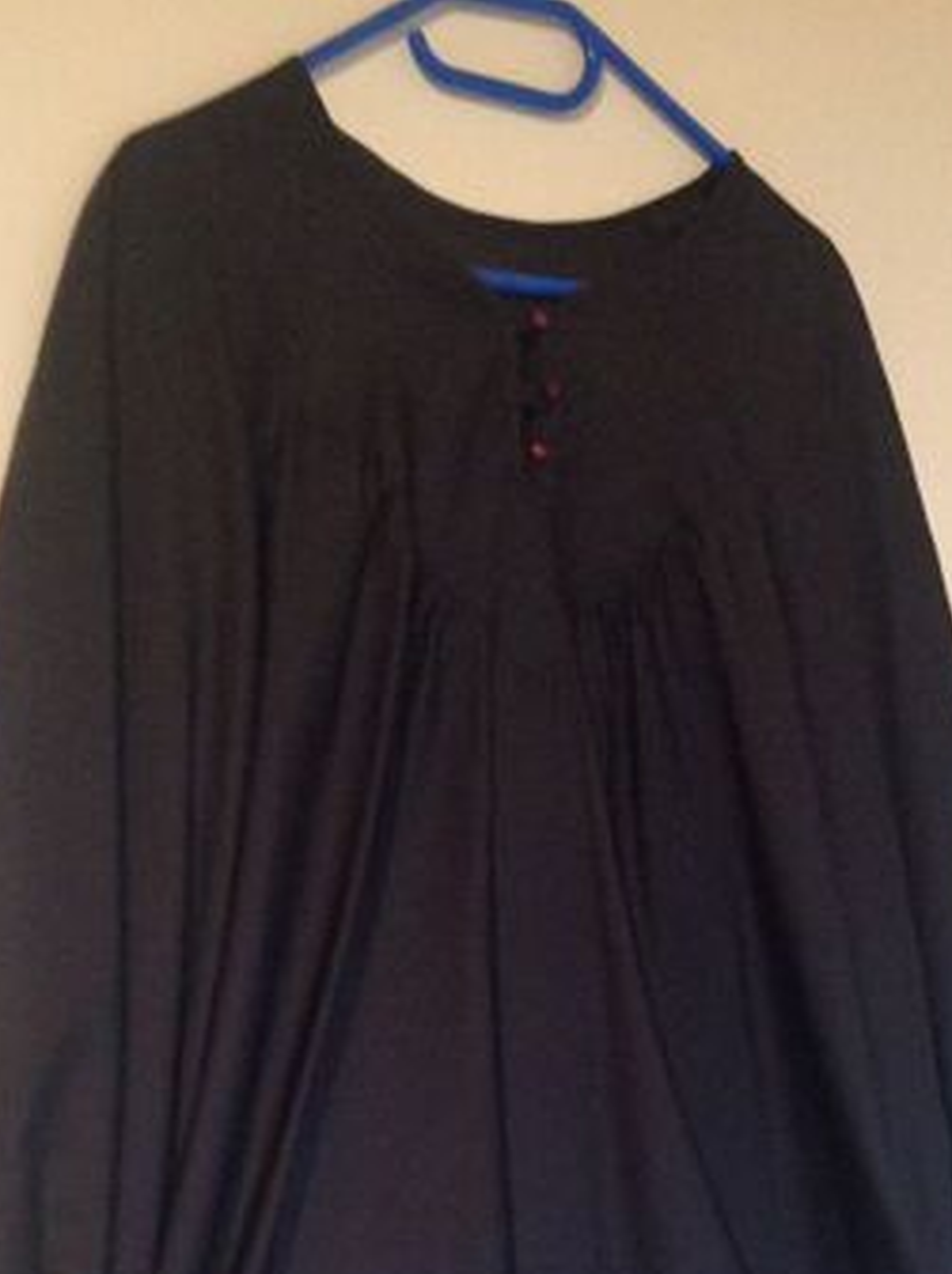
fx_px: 2463
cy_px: 1215
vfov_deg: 27.6
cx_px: 516
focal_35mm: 67
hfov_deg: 21.9
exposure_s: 1/17
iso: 400
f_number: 2.4
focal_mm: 4.28
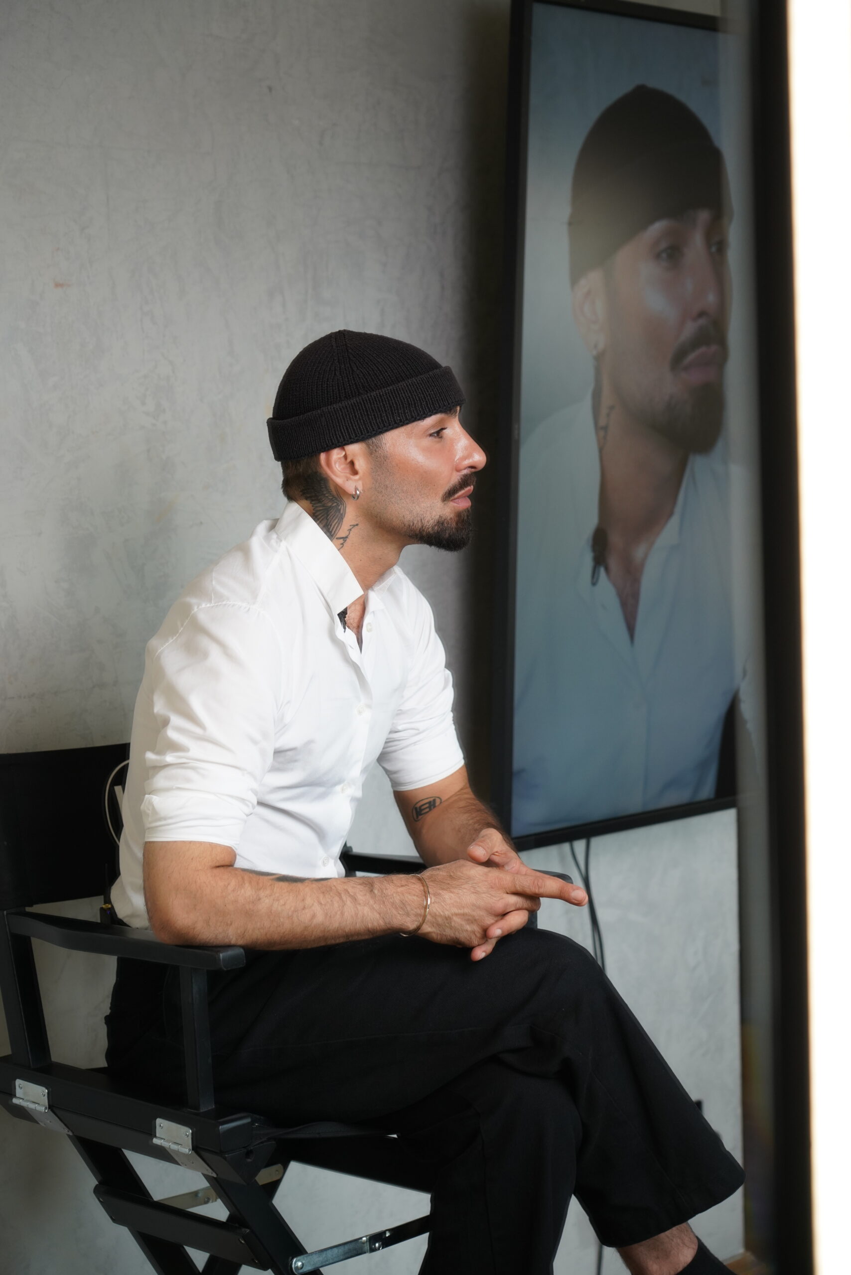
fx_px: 2658
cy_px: 638
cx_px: 426
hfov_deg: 18.2
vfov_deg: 27.0
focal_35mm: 75
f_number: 4.5
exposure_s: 1/200
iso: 800
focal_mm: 75
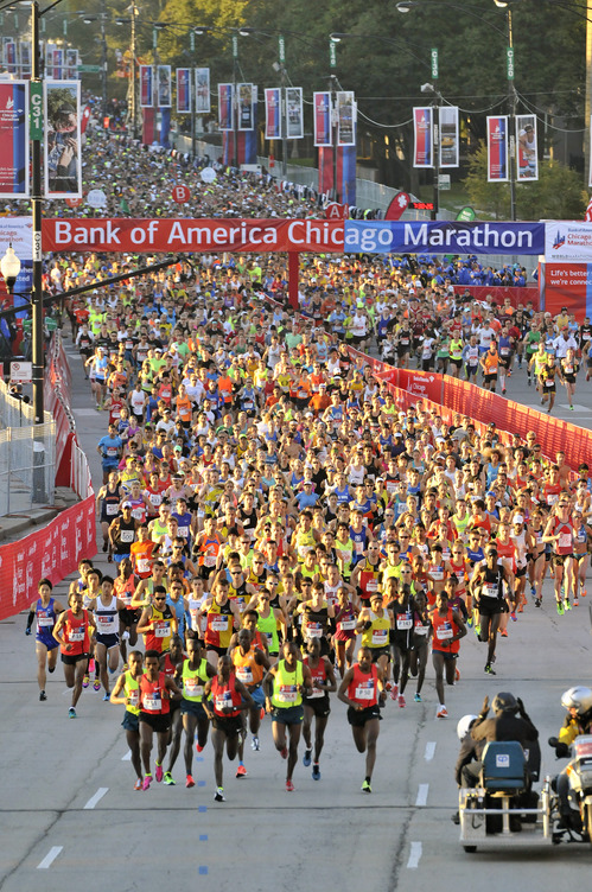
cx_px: 296
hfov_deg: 4.6
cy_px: 446
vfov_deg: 6.9
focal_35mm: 300
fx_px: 7423
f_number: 4
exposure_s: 1/640
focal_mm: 200
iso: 800
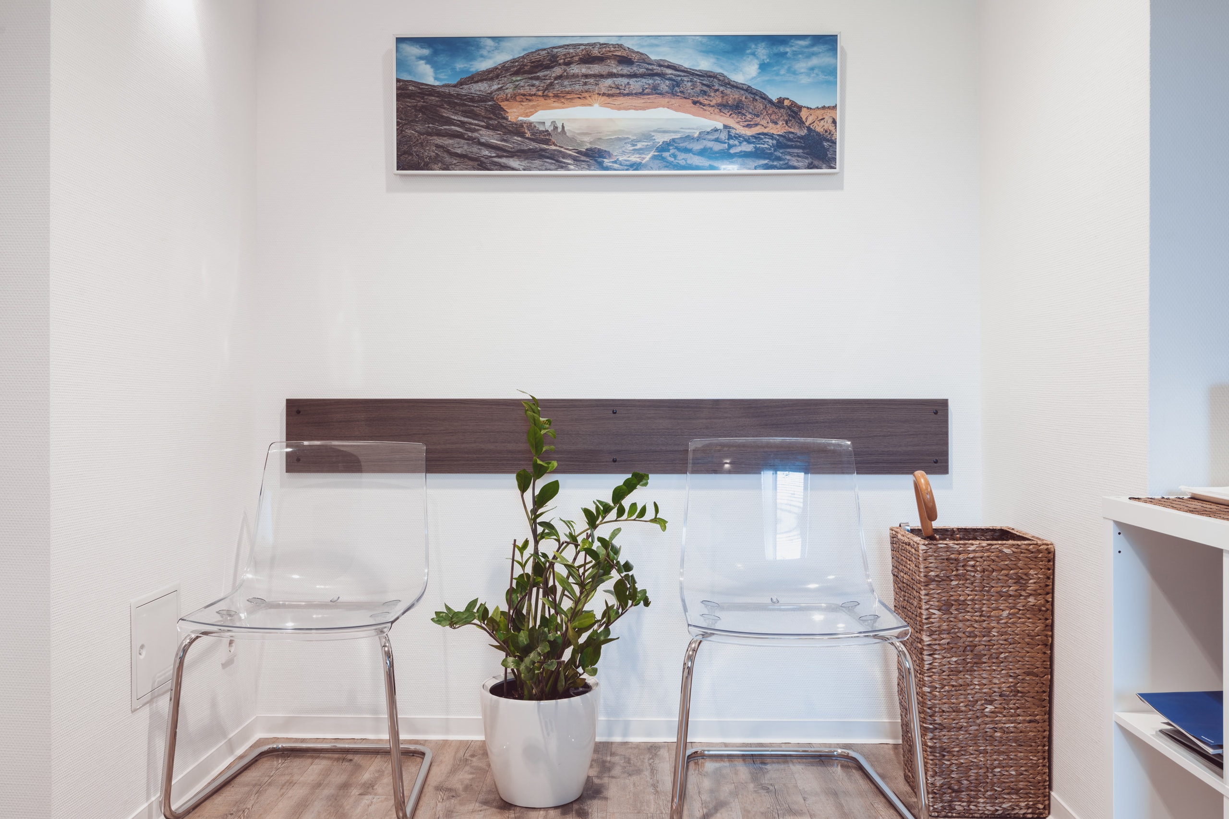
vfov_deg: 43.6
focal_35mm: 30
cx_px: 614
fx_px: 1024
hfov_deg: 61.9
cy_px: 410
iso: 64
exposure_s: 1.3
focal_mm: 30
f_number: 11
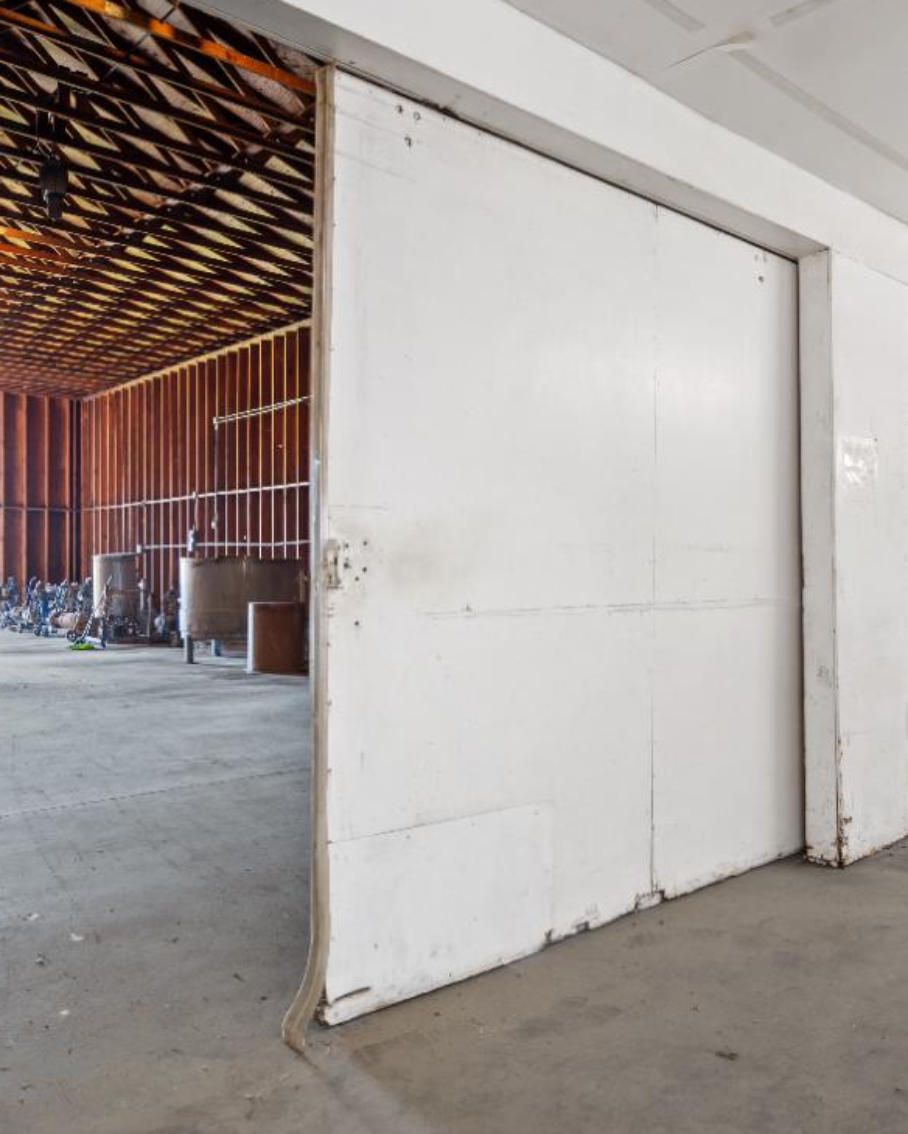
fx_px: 906
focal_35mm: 27
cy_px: 646
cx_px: 650
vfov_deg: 63.8
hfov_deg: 51.5
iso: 250
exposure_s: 1.3
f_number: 9
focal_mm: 14
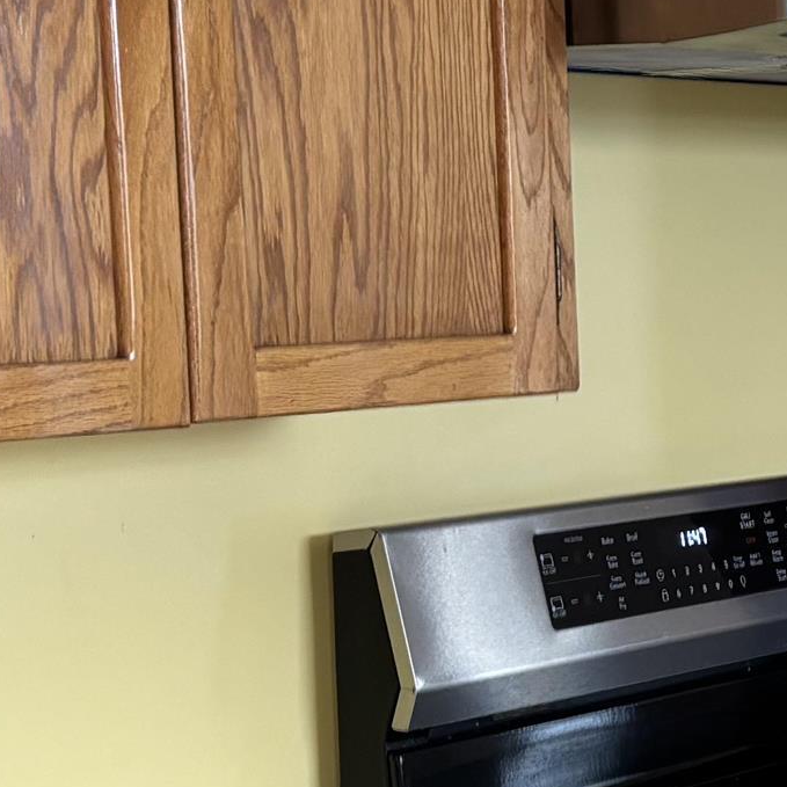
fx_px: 2675
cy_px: 471
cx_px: 1379
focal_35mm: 104
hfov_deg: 14.8
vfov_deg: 16.7
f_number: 1.6
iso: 125
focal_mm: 5.96
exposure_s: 1/60
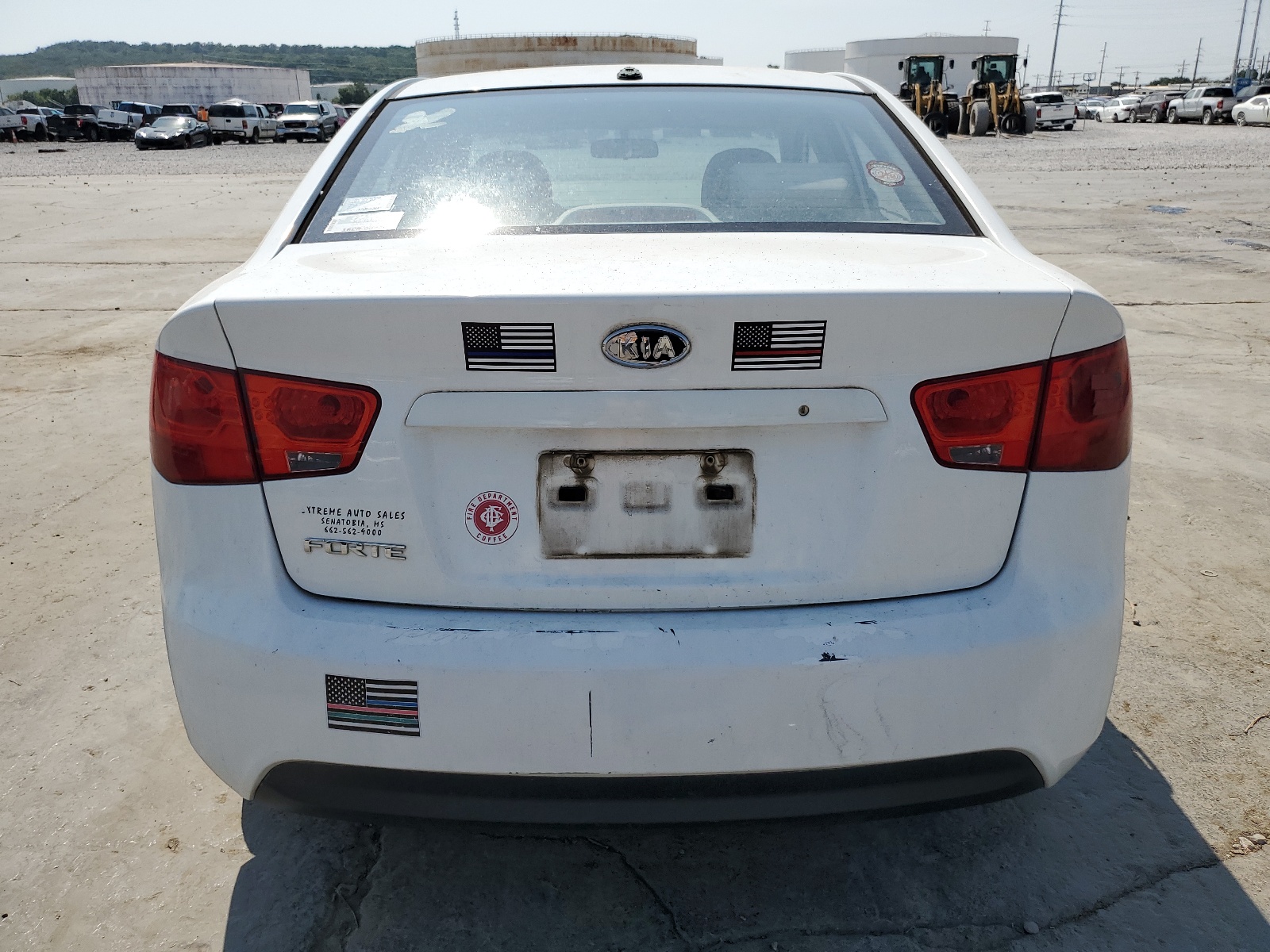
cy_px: 476
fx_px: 954
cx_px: 635
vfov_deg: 53.1
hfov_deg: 67.3
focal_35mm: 26
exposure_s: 1/5000
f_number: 1.5
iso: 50
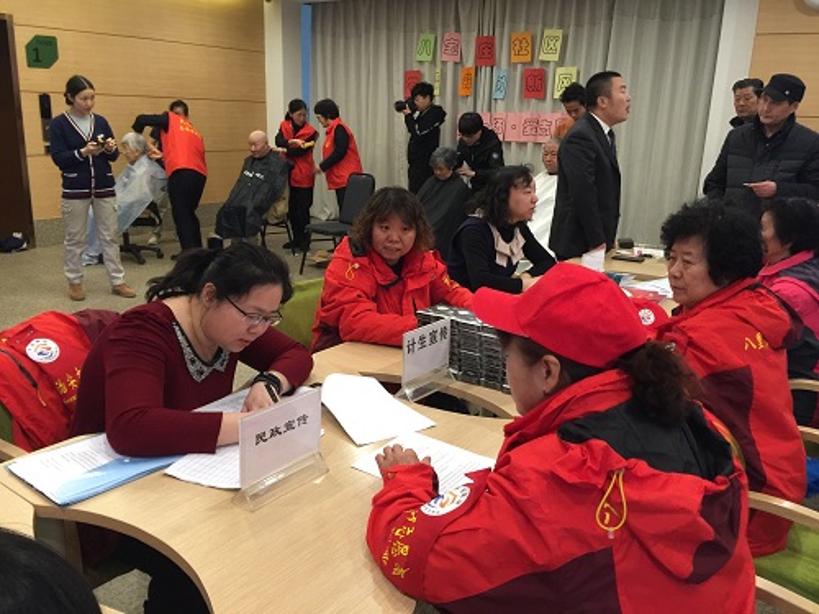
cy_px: 307
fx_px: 686
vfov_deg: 48.2
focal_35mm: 29
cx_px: 410
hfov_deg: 61.7
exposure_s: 1/17
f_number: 2.2
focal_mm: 4.15
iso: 125
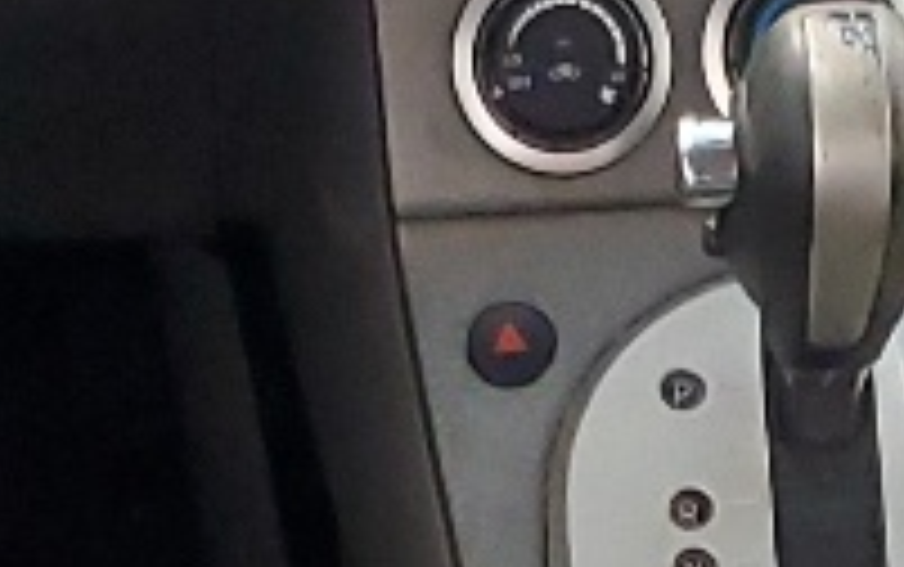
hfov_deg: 9.5
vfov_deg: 5.9
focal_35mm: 219
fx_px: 5400
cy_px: 1084
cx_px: 720
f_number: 1.5
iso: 288
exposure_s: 1/30
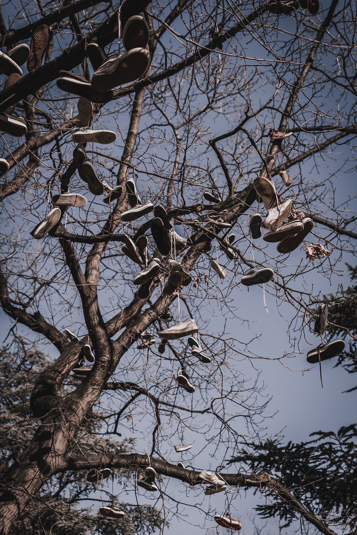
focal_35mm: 52
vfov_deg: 38.2
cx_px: 178
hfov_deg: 26.0
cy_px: 268
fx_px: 773
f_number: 2.8
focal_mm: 35
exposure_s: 1/1600
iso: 100
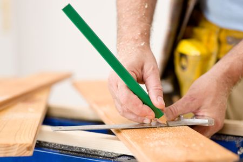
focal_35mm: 85
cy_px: 81
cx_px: 122
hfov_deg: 23.9
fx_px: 574
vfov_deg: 16.1
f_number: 2.8
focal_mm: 85
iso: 100
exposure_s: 1/200
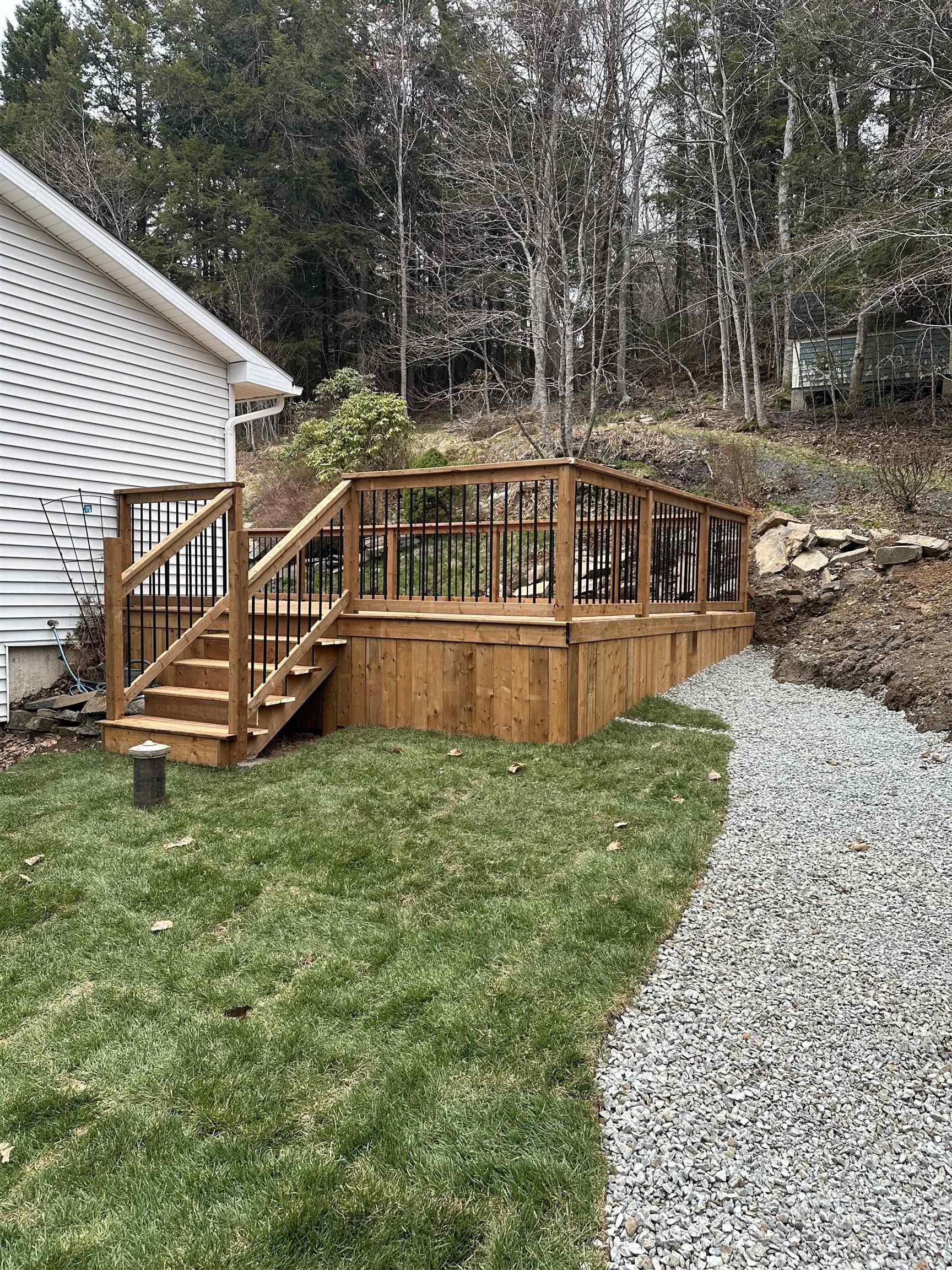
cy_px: 635
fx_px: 880
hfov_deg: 56.8
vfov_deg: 71.6
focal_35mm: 24
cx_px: 476
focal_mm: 6.86
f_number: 1.78
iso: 125
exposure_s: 1/121
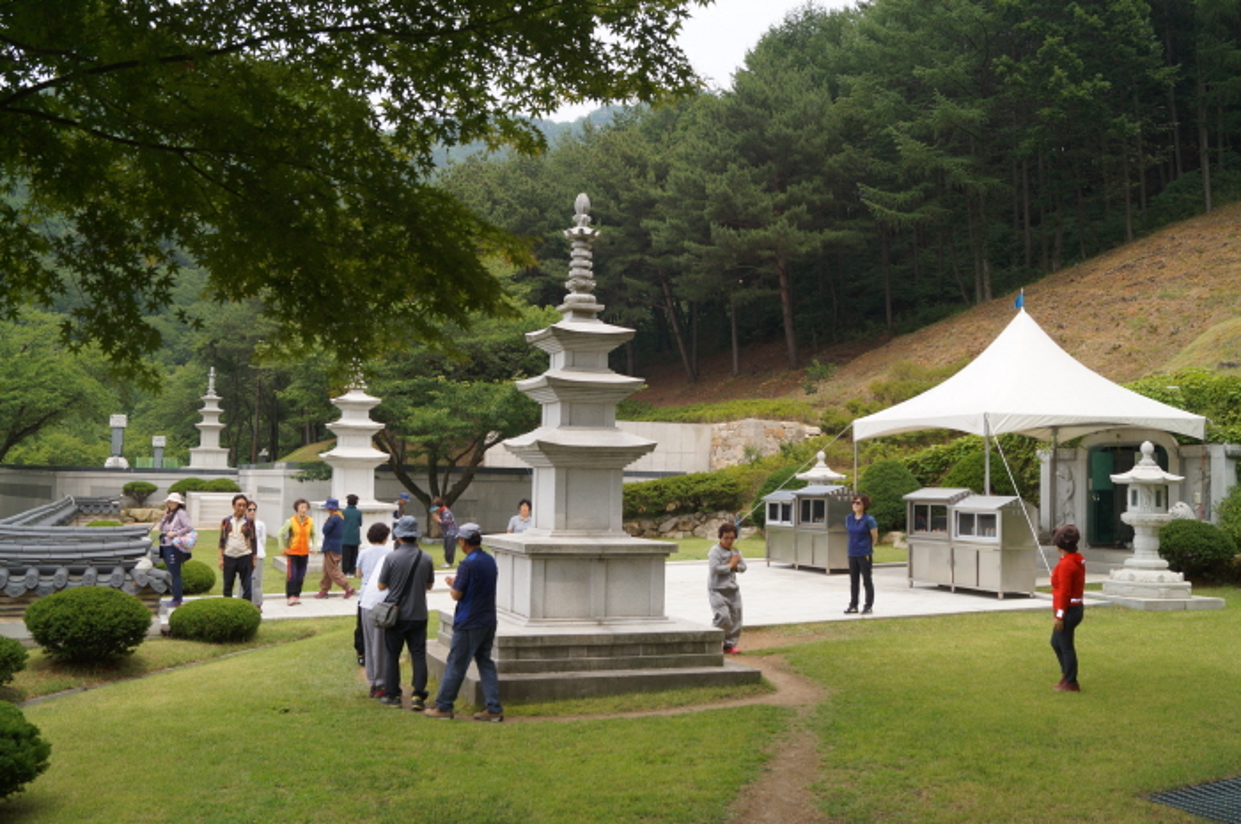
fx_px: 1136
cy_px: 412
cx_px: 620
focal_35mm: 33
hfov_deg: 57.3
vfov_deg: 39.9
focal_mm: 22
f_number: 7.1
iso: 100
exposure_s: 1/160
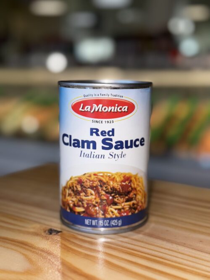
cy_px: 140
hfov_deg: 30.3
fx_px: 388
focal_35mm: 48
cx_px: 105
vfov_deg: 39.7
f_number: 1.78
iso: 50
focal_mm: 6.76
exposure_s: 1/331
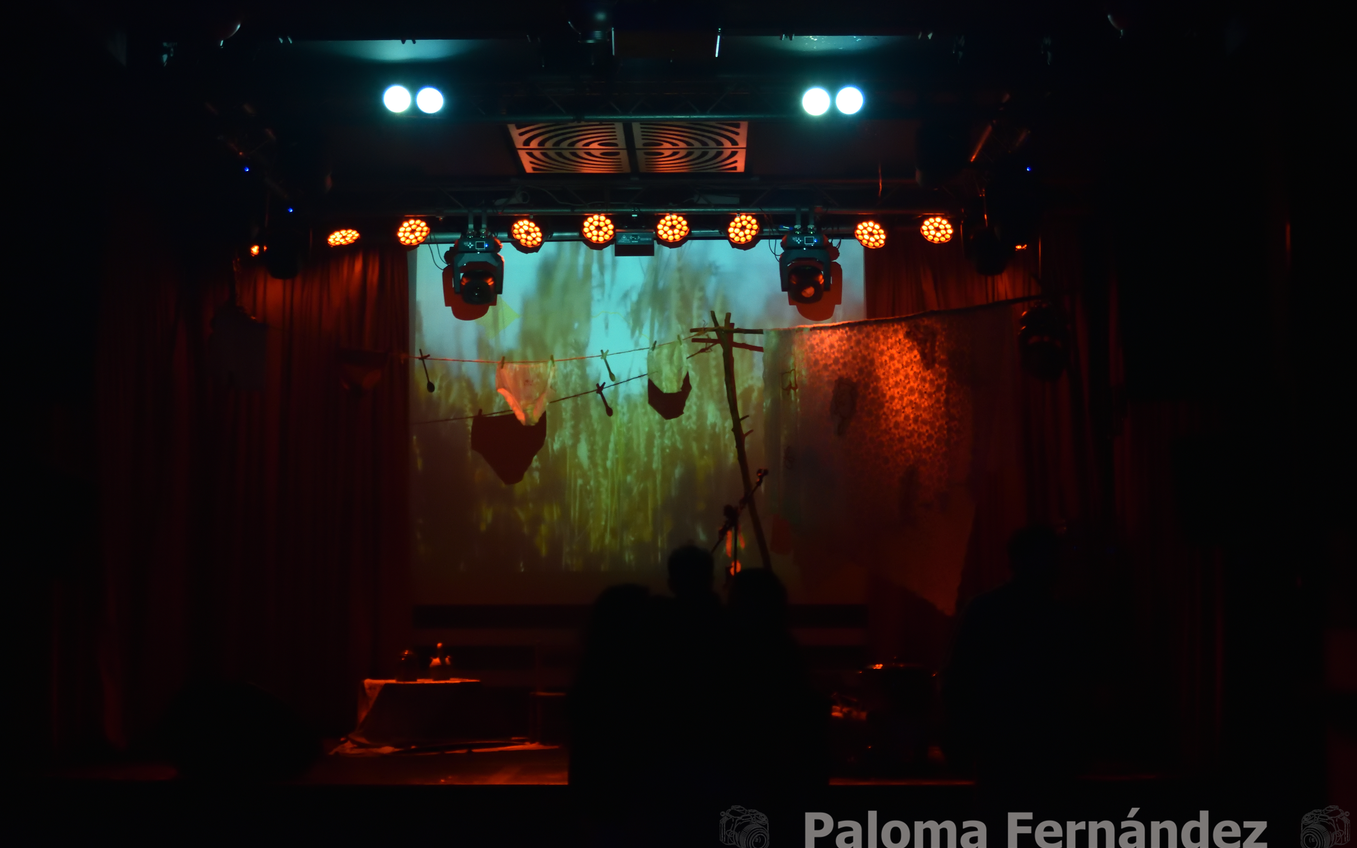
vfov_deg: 23.7
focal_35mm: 55
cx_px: 675
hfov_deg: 37.2
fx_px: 2016
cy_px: 401
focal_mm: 35
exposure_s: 1/200
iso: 2500
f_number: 4
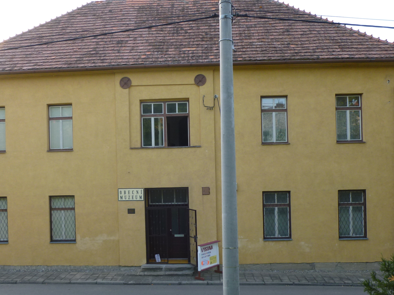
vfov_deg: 36.8
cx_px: 172
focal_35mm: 39
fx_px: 444
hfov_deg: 47.8
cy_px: 161
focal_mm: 5
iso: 100
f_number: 3.3
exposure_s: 1/100
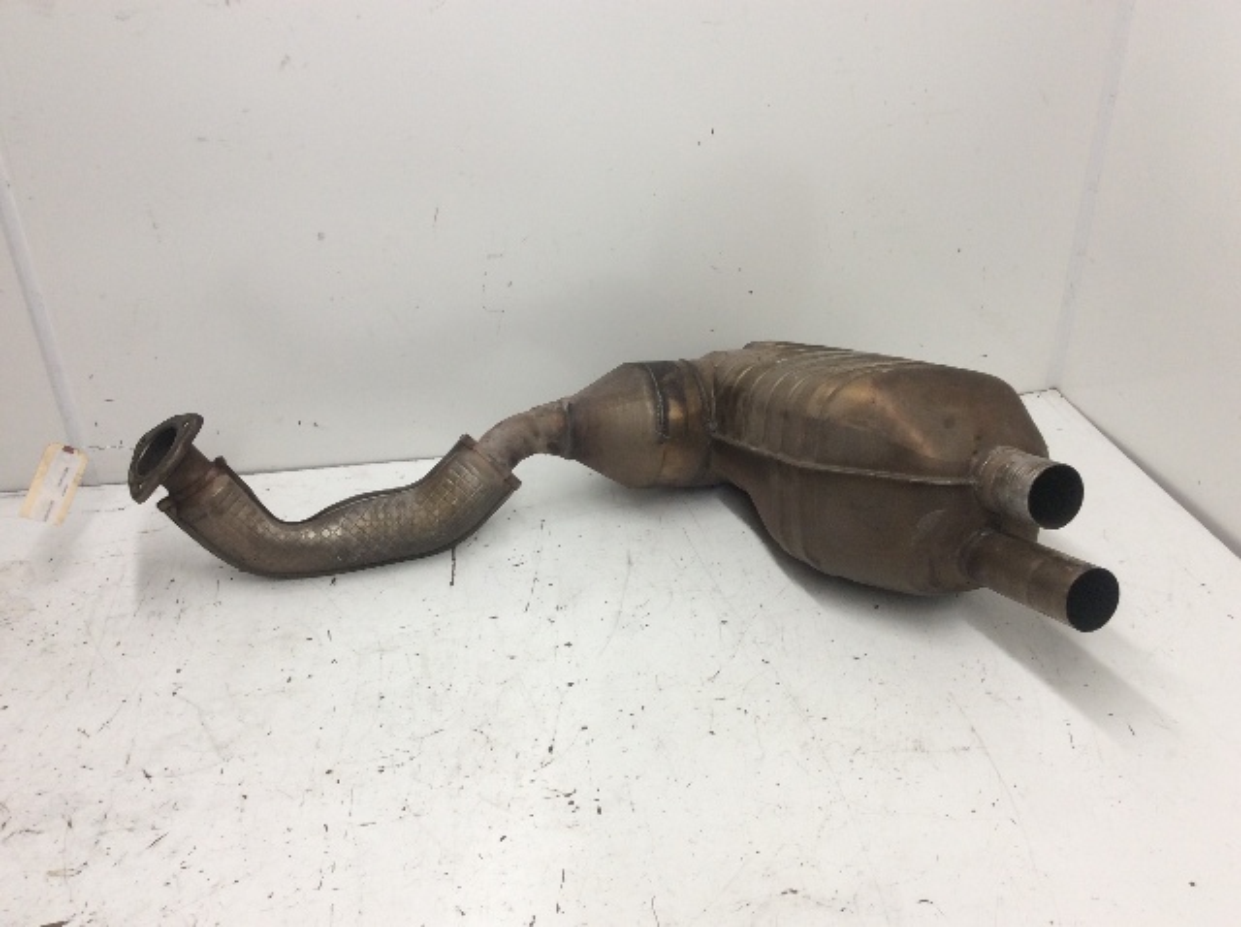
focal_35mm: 32
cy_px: 464
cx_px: 620
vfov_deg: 44.1
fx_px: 1145
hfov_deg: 56.9
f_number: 2.4
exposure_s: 1/60
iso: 40
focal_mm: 3.3
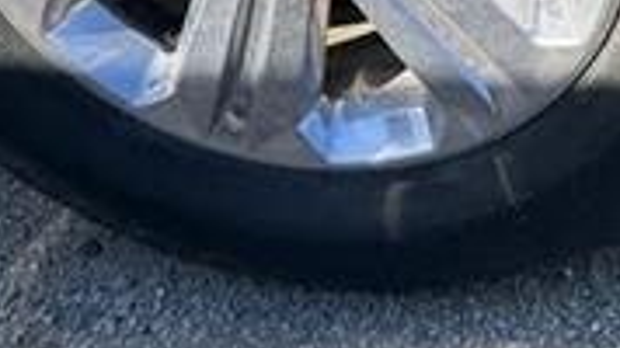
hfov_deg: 28.3
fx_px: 1216
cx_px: 446
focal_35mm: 74
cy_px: -264
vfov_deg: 14.5
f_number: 1.78
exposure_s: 1/1721
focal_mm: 6.76
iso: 80
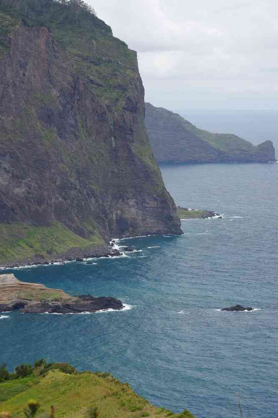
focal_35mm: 117
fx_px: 1355
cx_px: 139
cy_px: 209
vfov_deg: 17.5
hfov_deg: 11.7
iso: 200
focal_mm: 77.5
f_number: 10
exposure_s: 1/125
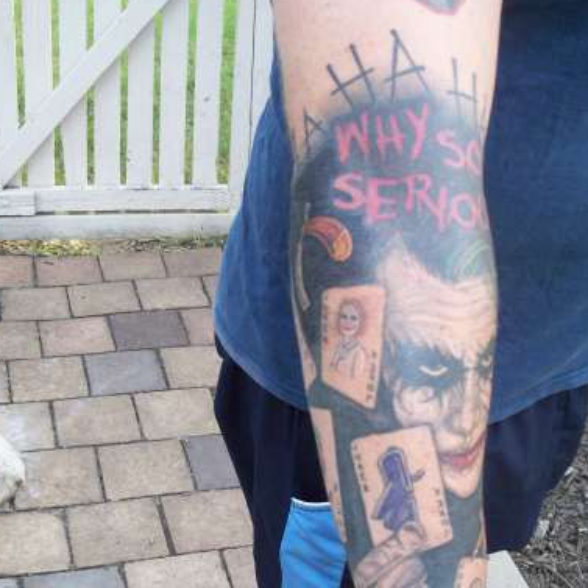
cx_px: 246
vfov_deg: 32.7
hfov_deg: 32.7
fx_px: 999
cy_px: 342
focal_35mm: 52
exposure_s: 1/60
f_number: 3.4
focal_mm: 7.9
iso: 200
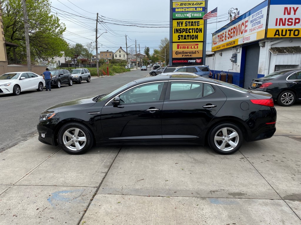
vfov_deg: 53.1
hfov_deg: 67.3
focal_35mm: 26
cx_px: 150
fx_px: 226
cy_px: 112
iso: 32
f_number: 1.8
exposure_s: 1/1449
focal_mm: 4.25
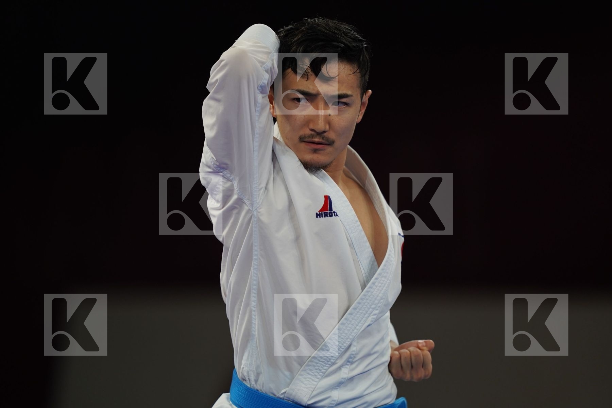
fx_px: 6799
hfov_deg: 5.2
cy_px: 204
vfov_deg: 3.4
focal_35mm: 400
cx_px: 306
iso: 640
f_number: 2.8
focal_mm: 400
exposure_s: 1/500
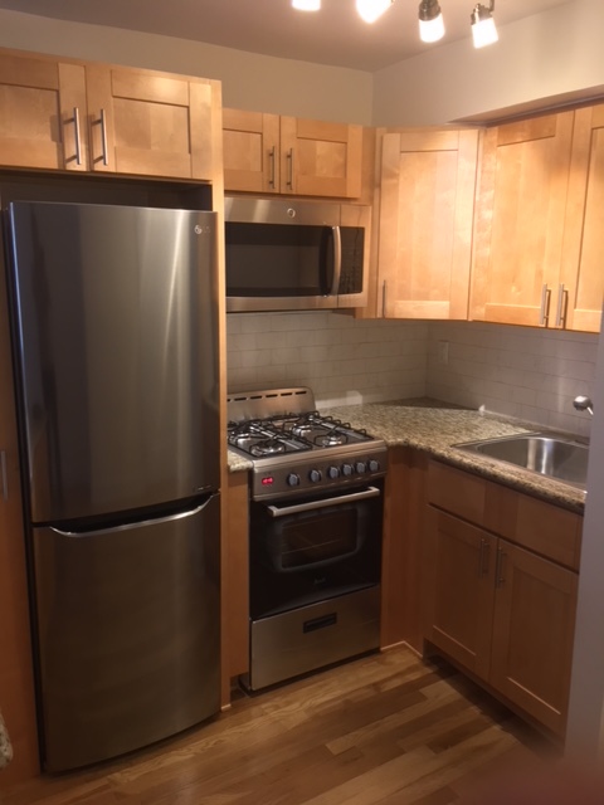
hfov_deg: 48.2
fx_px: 675
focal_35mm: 29
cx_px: 302
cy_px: 402
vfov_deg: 61.7
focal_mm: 4.15
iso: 64
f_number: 2.2
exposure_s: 1/30
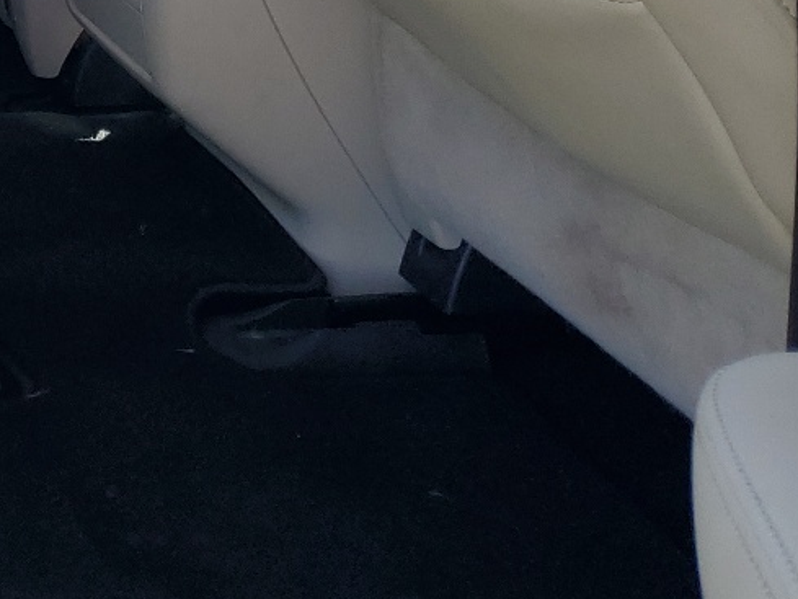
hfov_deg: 19.4
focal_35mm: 85
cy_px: -246
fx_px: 1960
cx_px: -470
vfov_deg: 16.2
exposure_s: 1/417
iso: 50
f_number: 1.5
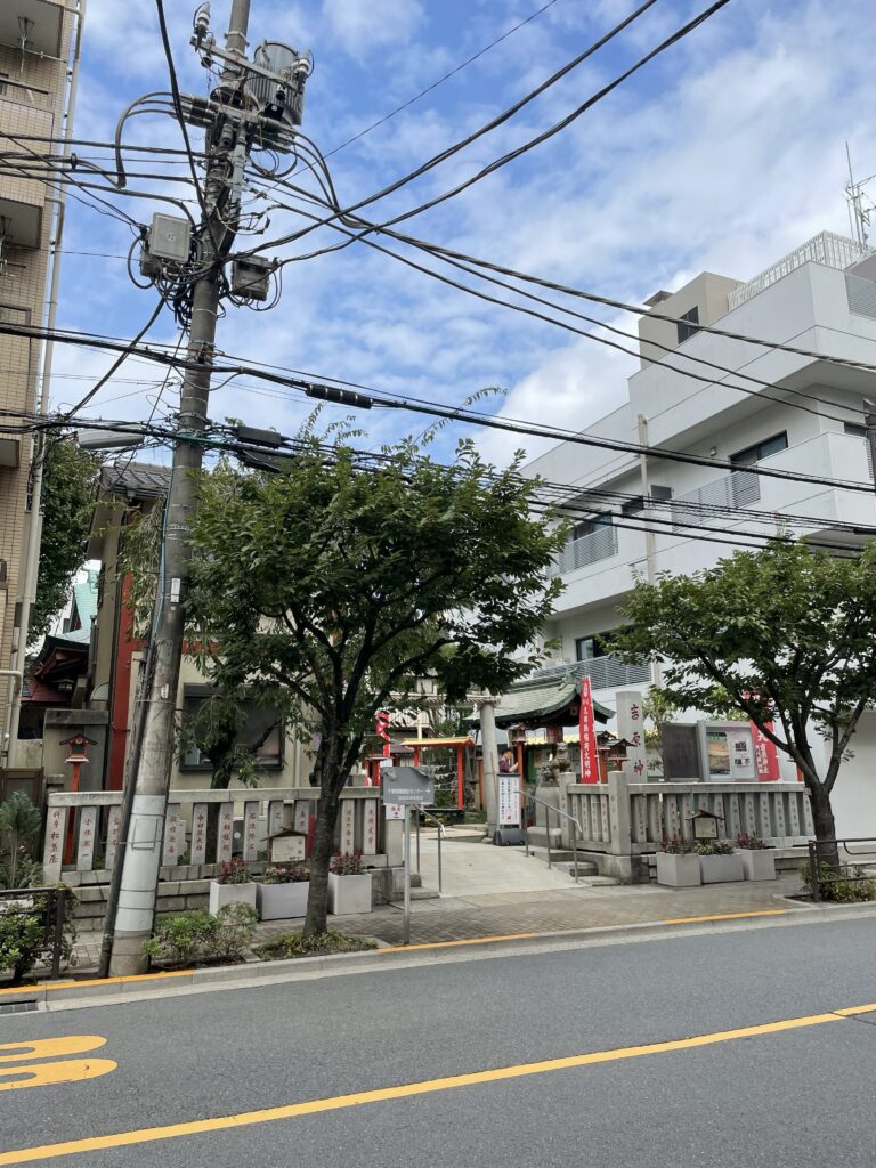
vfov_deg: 67.3
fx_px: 877
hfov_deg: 53.1
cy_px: 584
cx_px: 438
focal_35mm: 26
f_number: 1.6
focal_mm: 4.2
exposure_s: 1/2353
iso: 32
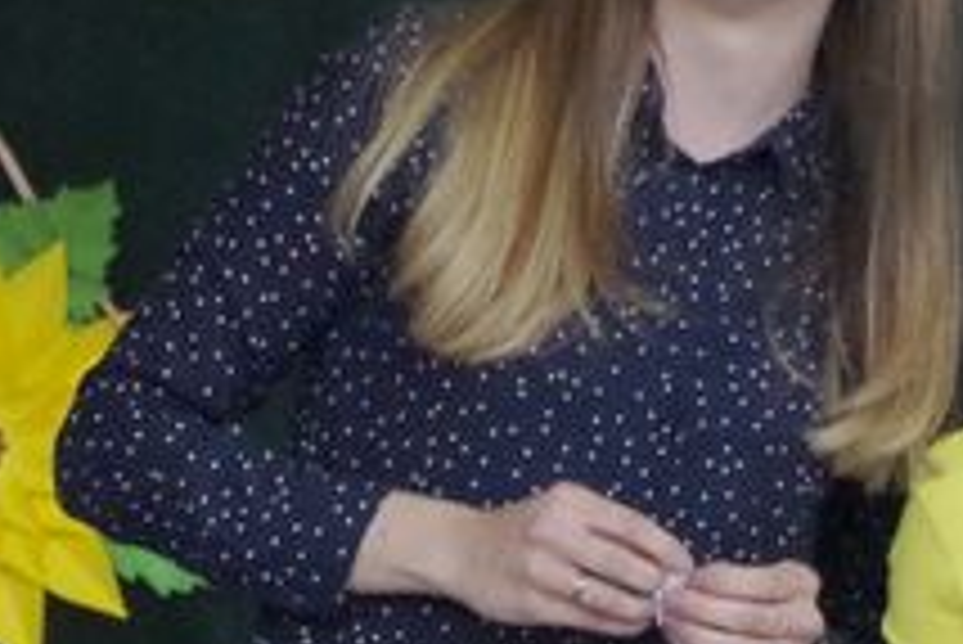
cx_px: 932
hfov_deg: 5.2
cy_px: 2
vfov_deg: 3.5
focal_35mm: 393
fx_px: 10519
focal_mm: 55
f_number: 5.6
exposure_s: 1/100
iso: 1600
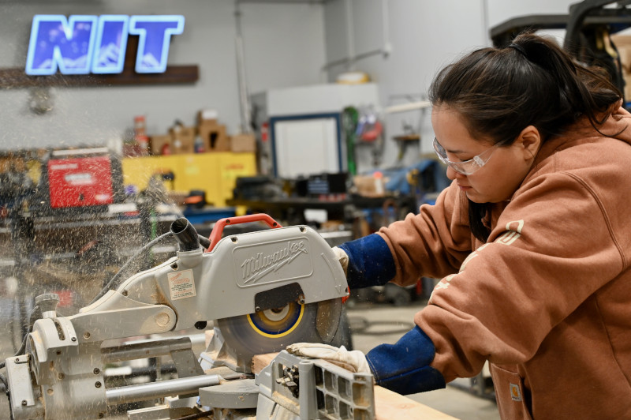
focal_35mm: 55
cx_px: 316
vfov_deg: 24.6
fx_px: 963
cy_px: 210
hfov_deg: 36.3
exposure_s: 1/125
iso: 1000
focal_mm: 55
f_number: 4
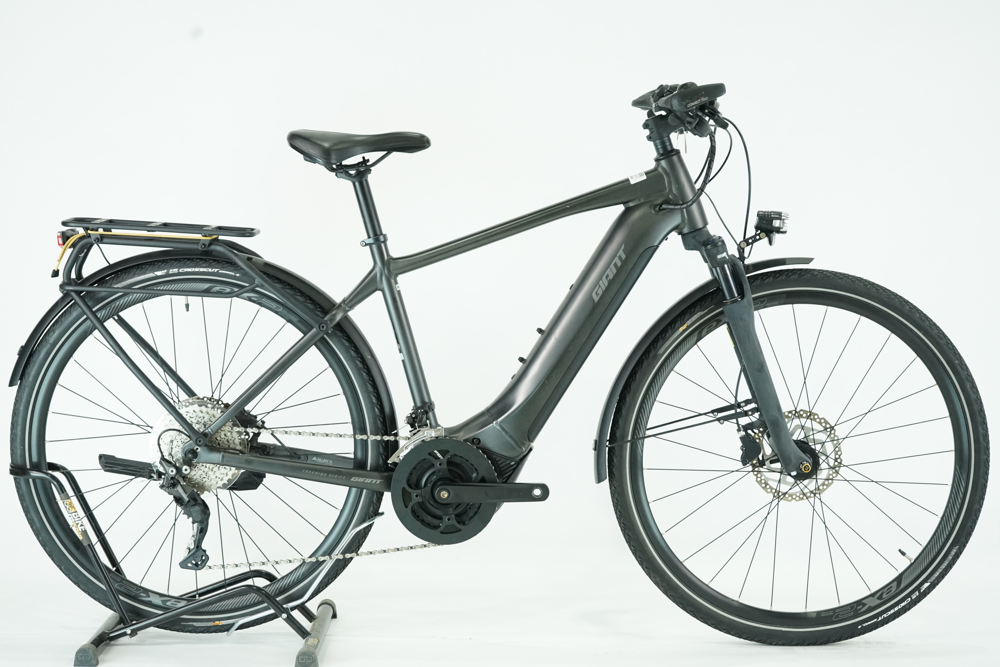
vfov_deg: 20.0
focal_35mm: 68
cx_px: 500
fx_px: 1889
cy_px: 334
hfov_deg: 29.7
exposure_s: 1/200
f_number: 5.6
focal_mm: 68
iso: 2500
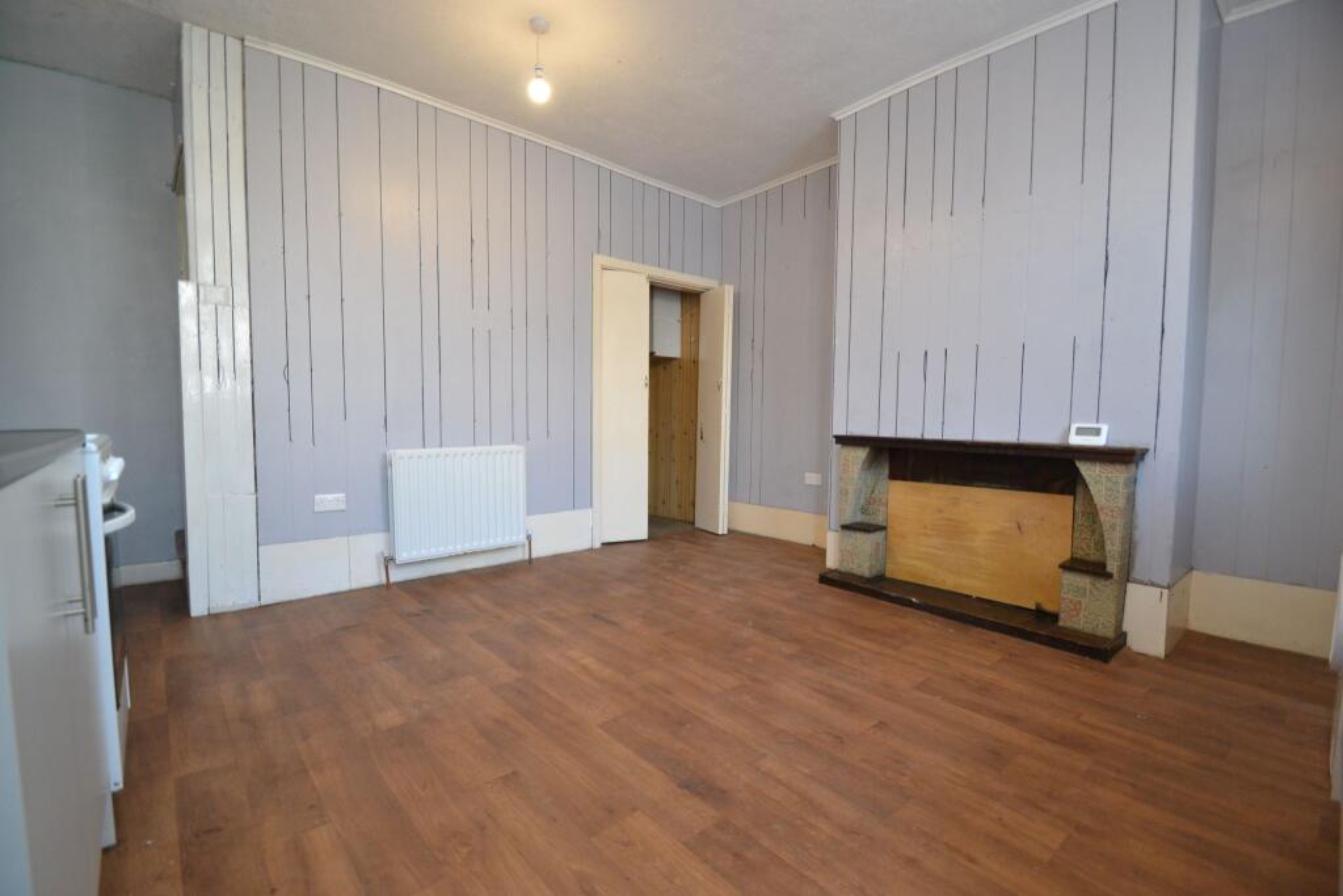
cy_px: 448
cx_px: 672
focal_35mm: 15
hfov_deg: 100.4
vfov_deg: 77.3
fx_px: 560
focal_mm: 10
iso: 720
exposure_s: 1/60
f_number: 3.5
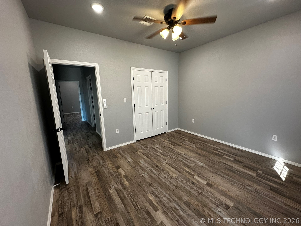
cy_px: 113
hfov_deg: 102.1
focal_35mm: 14
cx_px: 150
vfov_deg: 85.7
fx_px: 122
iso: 200
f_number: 2.2
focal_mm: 2.22
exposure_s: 1/120
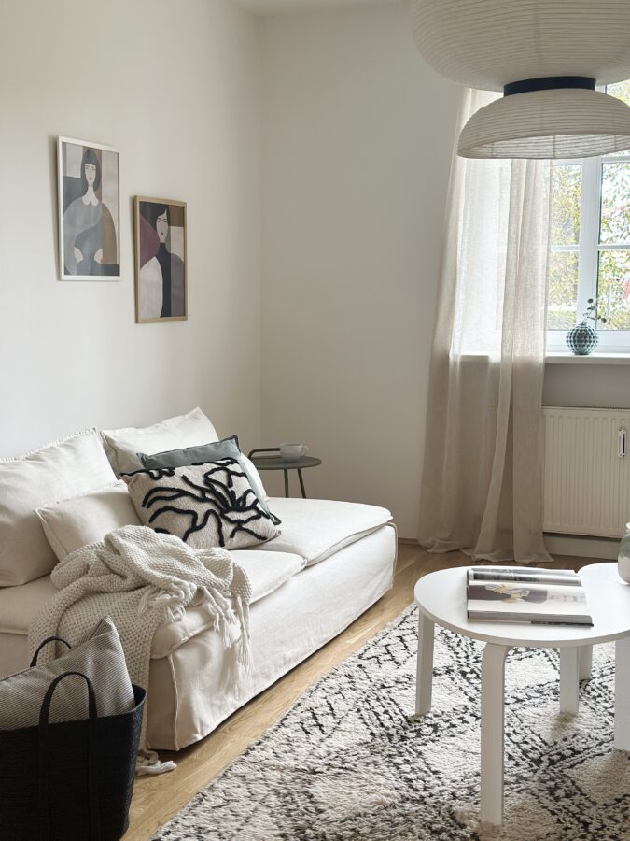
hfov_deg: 30.3
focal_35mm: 48
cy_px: 420
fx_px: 1165
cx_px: 315
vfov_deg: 39.7
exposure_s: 1/100
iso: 125
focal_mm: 6.86
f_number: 1.78
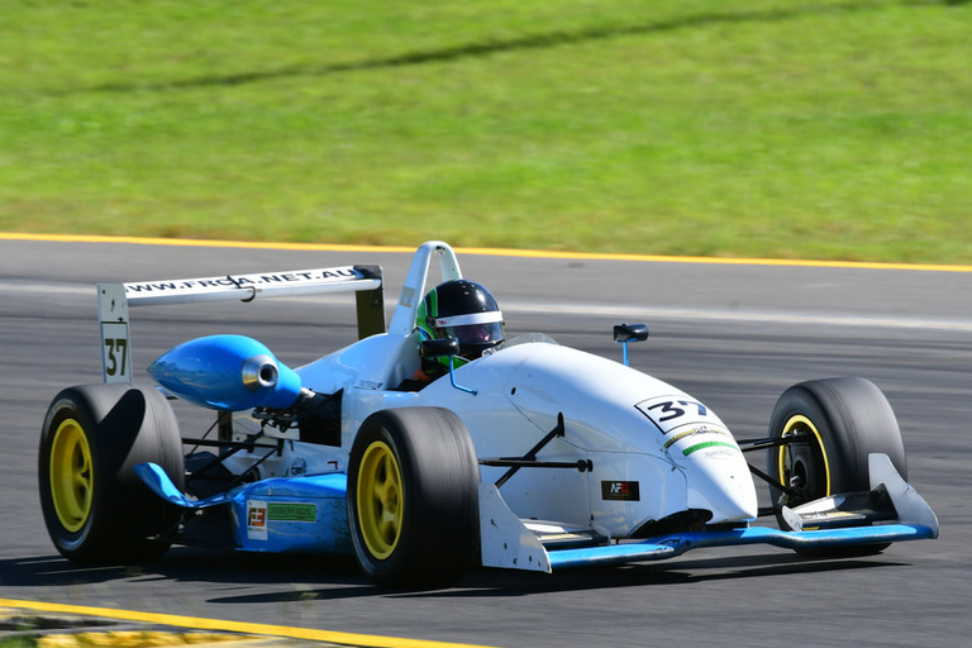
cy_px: 325
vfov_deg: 2.3
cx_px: 471
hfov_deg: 3.5
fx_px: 16037
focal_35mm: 594
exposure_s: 1/400
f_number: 11
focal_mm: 380
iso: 400
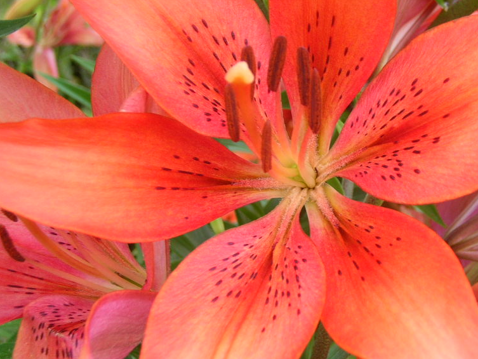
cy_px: 192
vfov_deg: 17.0
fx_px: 1202
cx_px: 302
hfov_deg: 22.4
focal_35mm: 87
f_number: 3.2
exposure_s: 1/66.5
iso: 50
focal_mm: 10.6
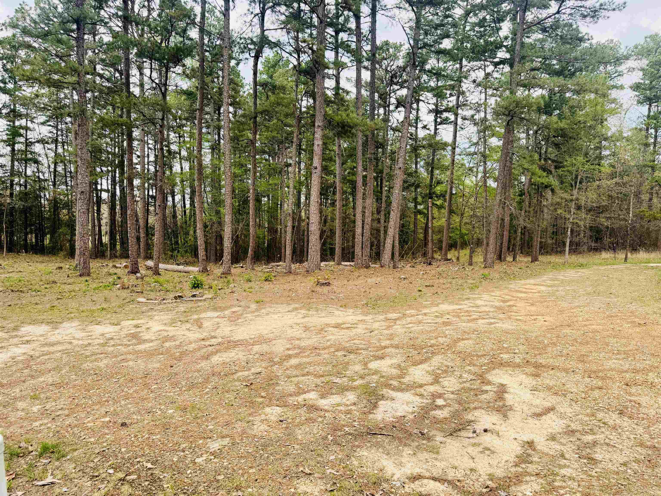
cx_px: 330
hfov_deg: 71.6
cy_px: 248
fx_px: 458
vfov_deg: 56.8
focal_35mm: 24
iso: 80
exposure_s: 1/1271
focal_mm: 6.76
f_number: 1.78
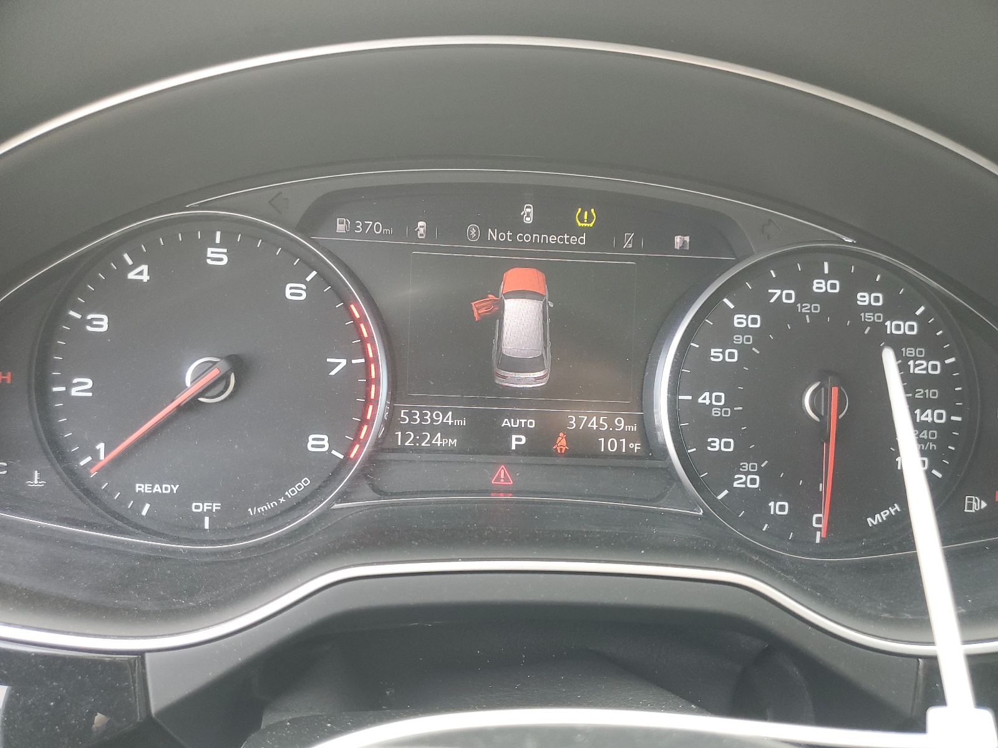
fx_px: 750
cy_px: 374
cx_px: 499
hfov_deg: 67.3
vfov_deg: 53.1
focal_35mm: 26
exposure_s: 1/120
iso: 73
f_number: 1.5
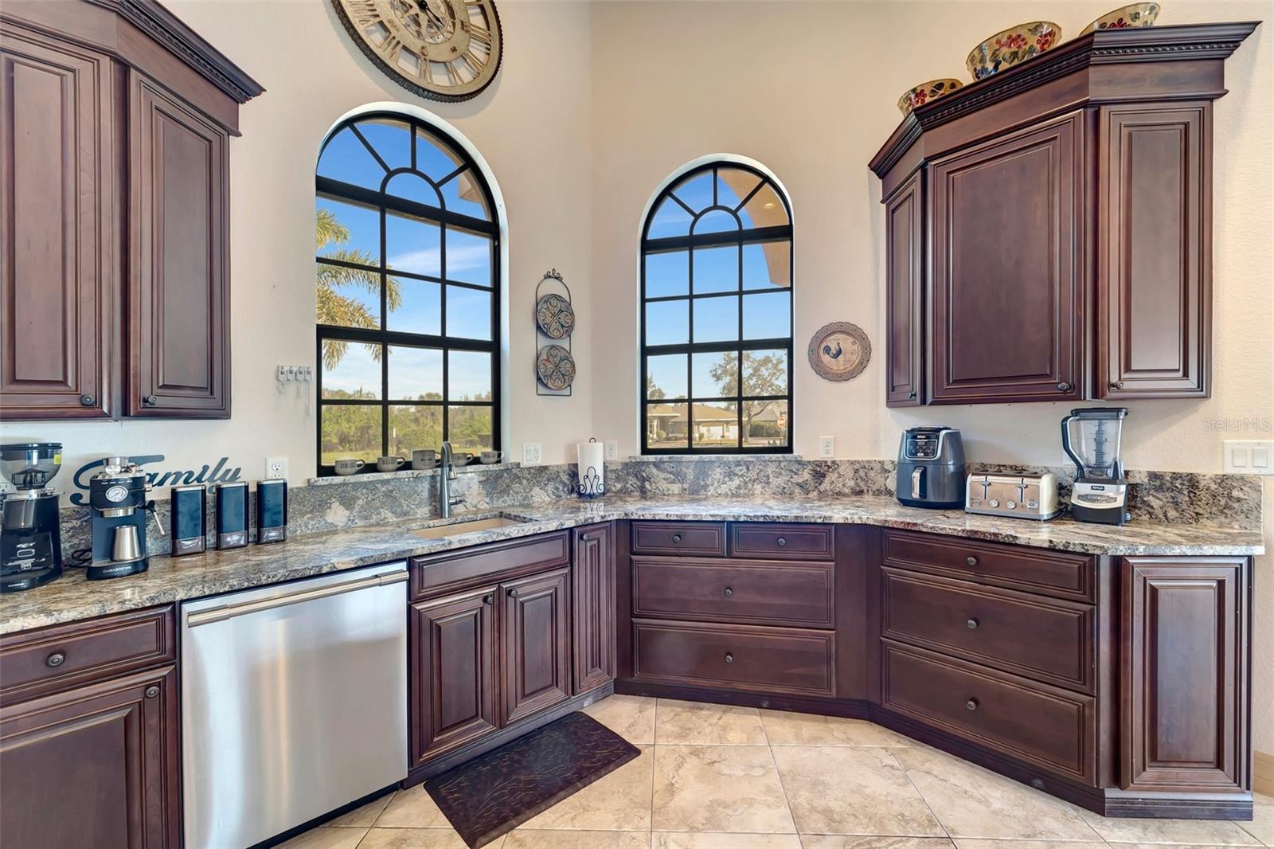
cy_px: 424
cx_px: 637
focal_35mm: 14
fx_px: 495
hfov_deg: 104.3
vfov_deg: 81.2
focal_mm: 14
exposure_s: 1/3.33
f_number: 9
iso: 250
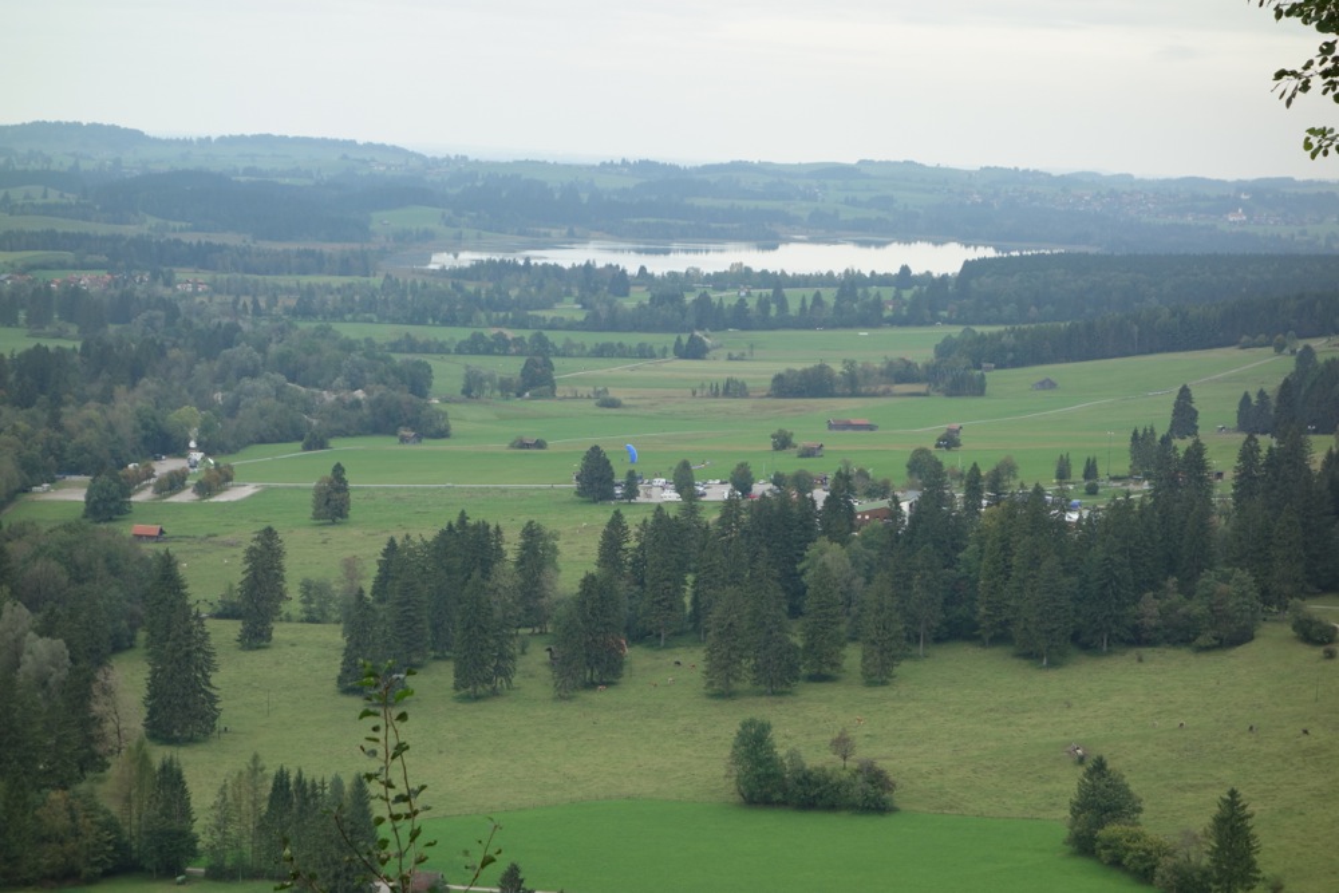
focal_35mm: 100
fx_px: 3720
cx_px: 670
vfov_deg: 13.7
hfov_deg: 20.4
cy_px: 446
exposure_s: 1/125
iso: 125
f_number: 5.6
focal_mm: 37.1
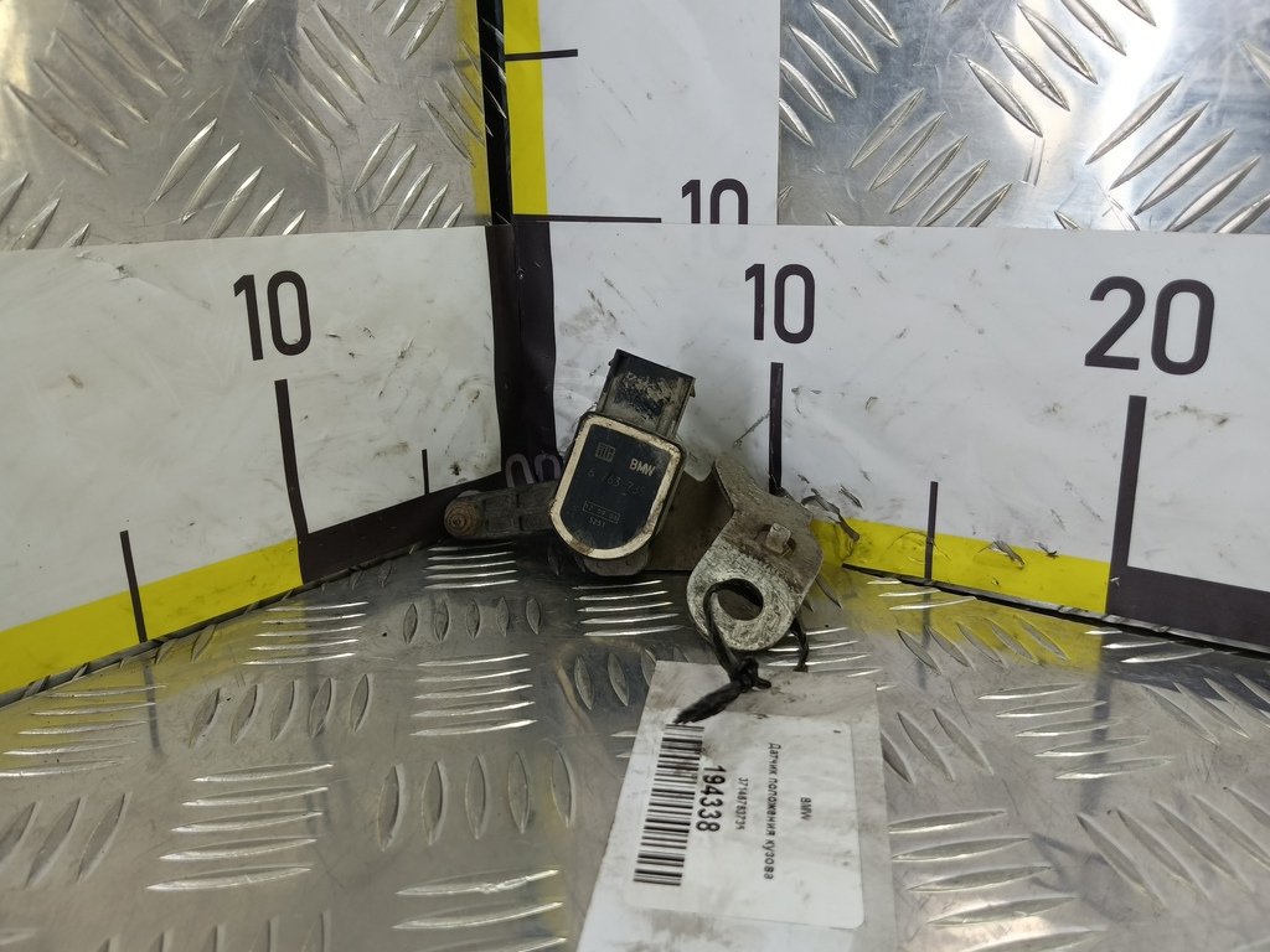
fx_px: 844
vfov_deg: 58.9
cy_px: 476
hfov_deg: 73.9
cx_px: 635
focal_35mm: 23
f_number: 1.6
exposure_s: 1/50
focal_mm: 4.11
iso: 96
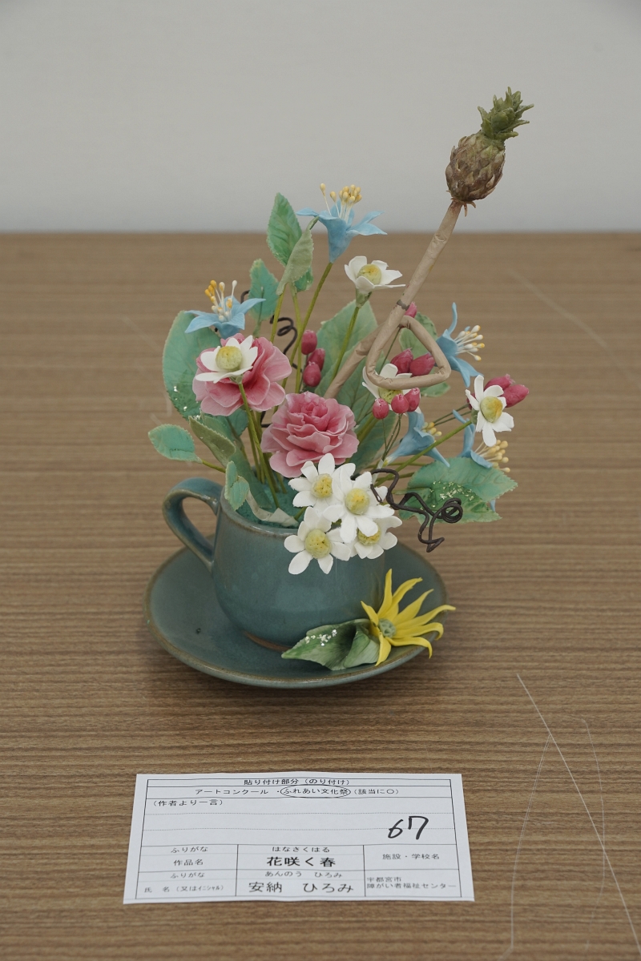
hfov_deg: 16.9
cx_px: 320
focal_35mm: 81
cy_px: 480
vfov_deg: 25.1
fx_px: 2163
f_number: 8
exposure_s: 1/50
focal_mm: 81
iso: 1250
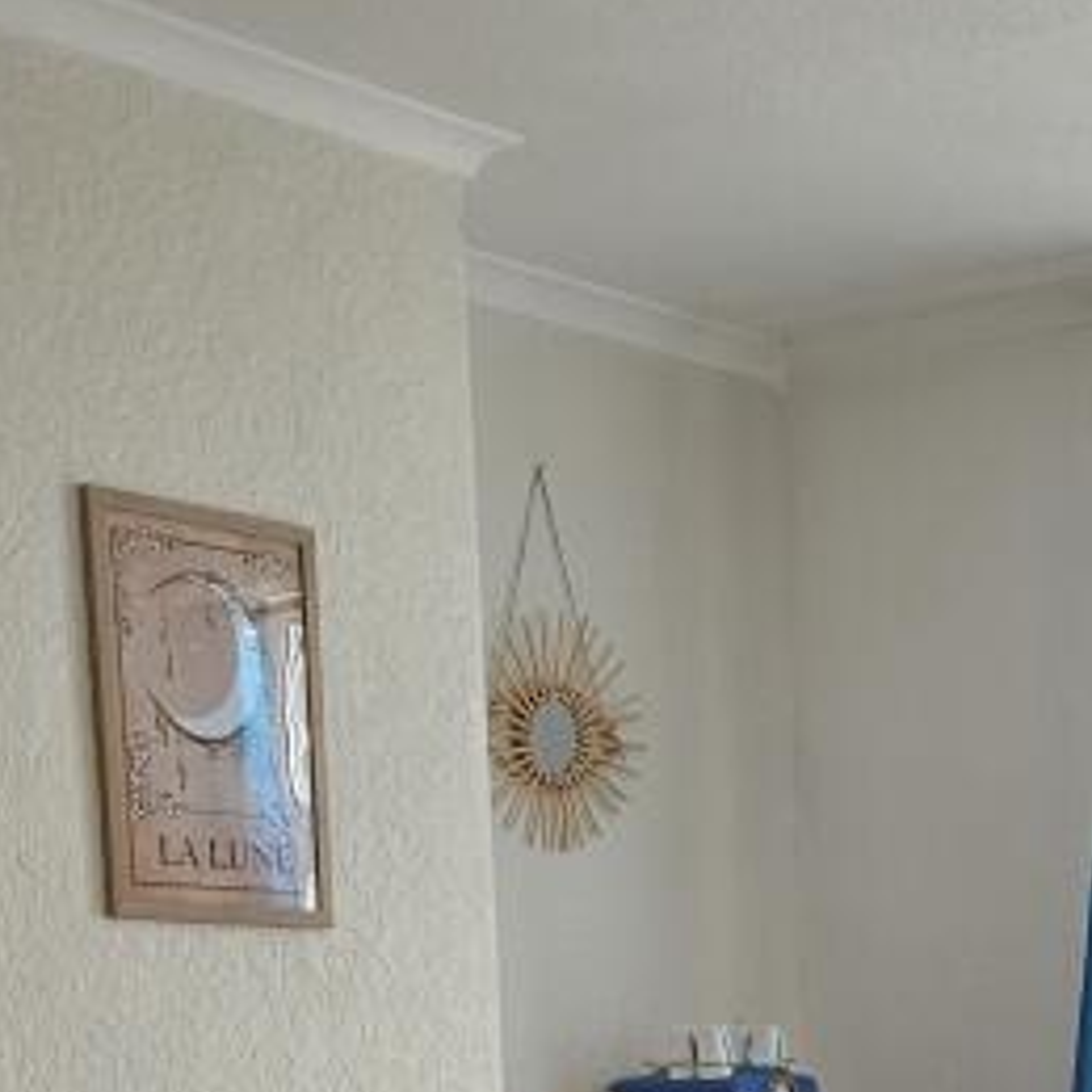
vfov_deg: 19.6
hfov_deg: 21.5
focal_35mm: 80
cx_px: 827
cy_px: 1495
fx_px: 2855
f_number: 1.8
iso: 160
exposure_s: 1/180
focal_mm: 5.4
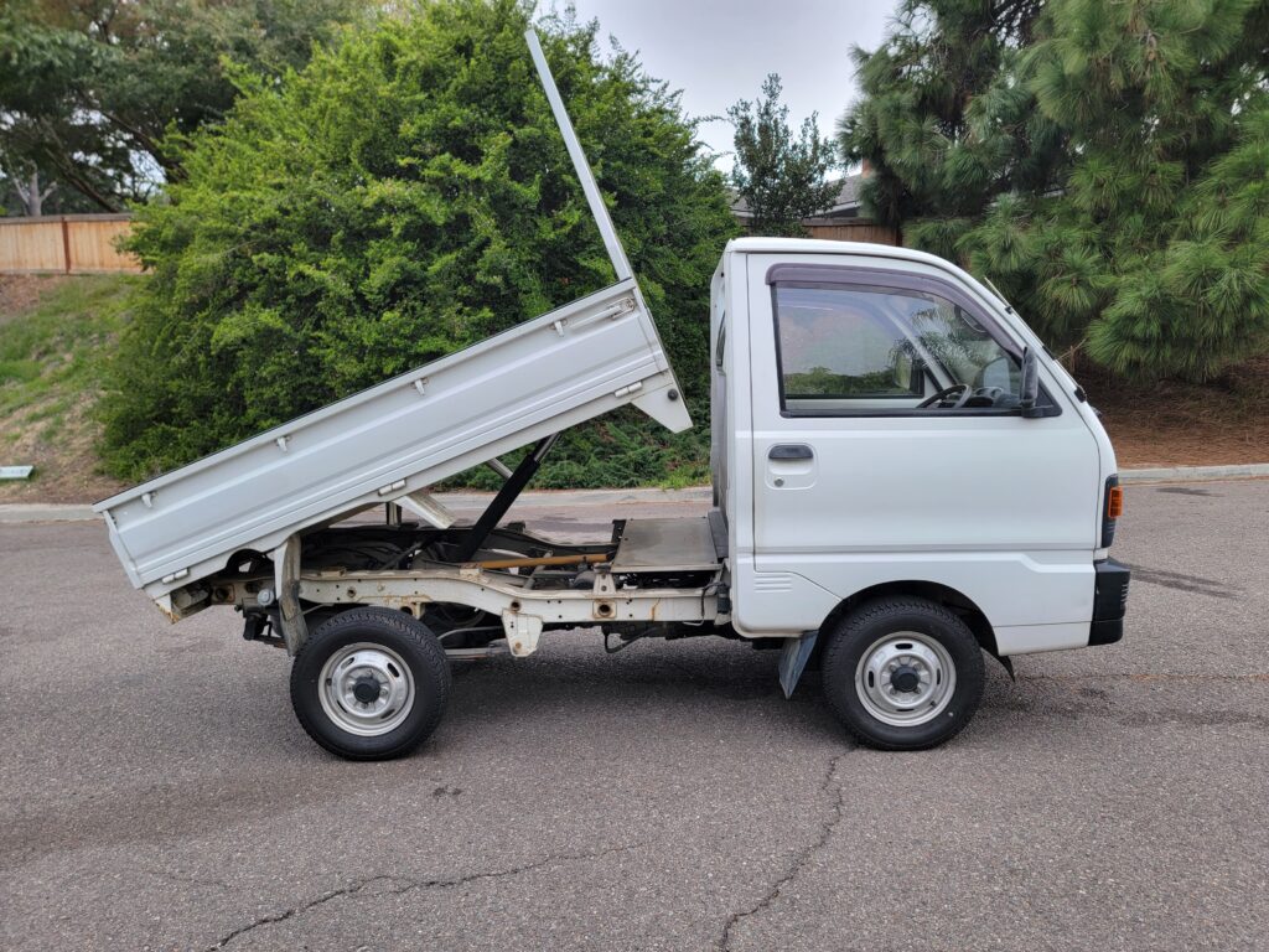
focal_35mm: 24
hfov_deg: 71.6
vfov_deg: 56.8
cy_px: 476
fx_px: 880
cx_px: 634
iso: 50
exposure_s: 1/120
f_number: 1.8
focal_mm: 6.7
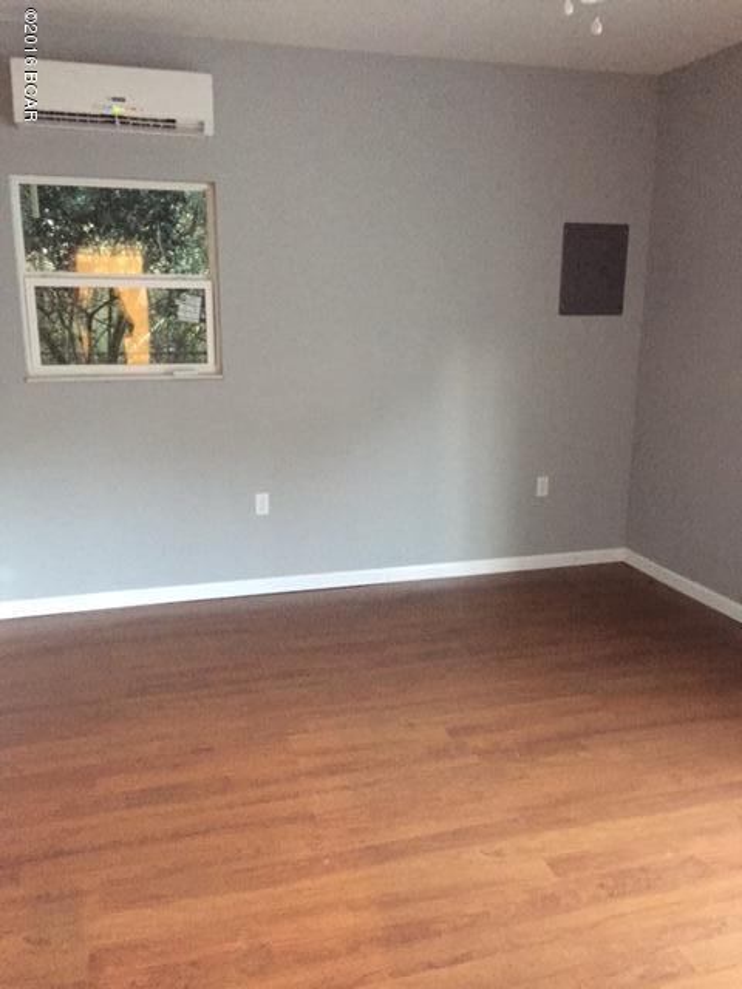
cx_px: 371
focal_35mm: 29
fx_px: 829
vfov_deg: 61.7
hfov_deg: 48.2
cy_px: 494
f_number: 2.2
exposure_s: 1/15
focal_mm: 4.15
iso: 400
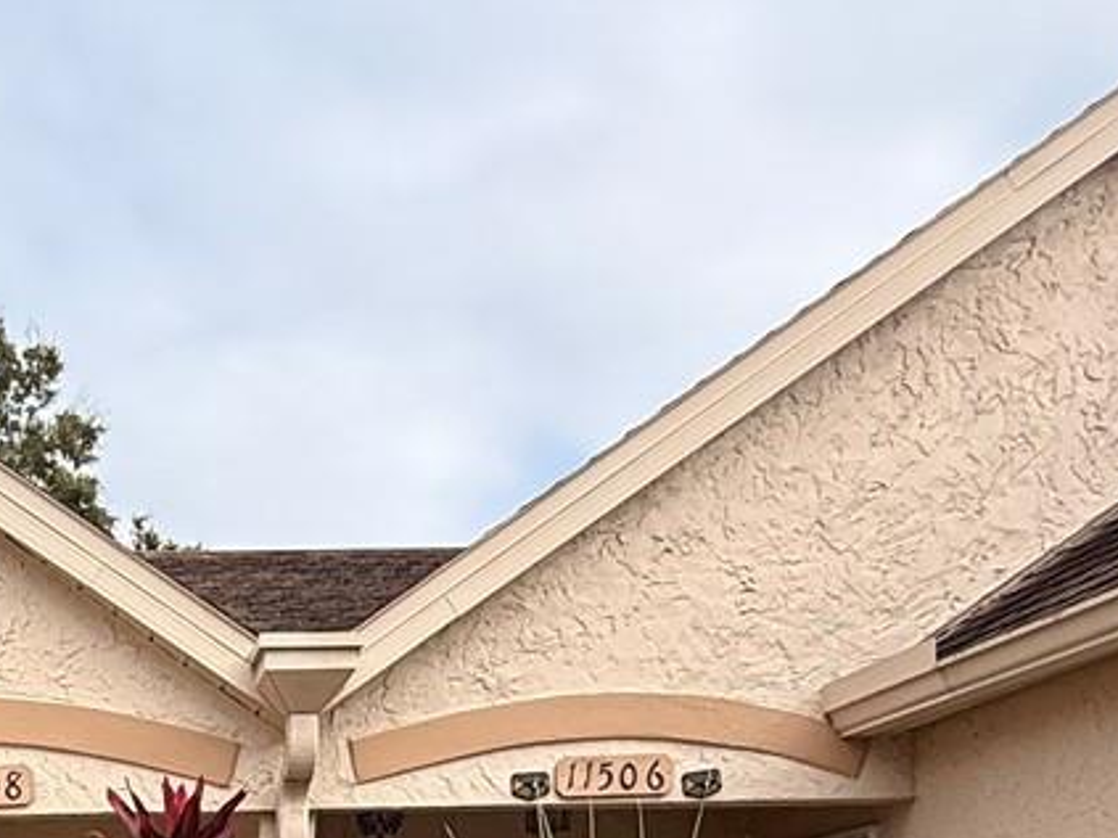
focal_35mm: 53
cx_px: 5
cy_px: 1240
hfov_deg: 33.2
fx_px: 1711
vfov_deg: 22.7
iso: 64
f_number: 2.2
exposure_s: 1/914
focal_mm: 2.22
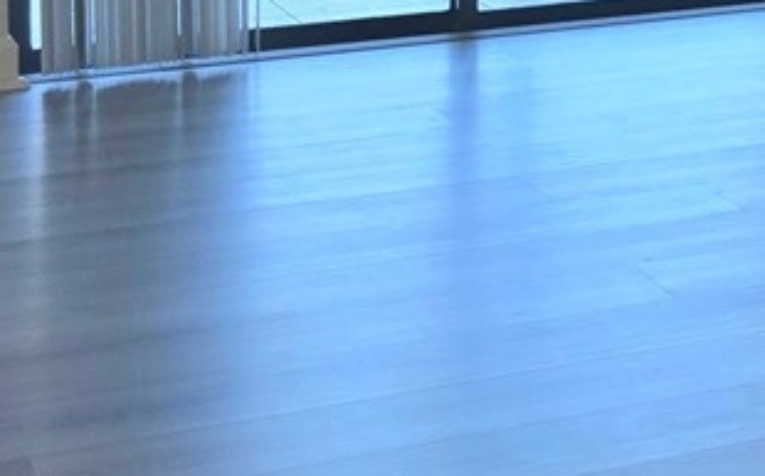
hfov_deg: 13.7
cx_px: 1594
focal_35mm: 126
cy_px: -382
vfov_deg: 9.8
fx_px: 2624
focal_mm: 6.3
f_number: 1.7
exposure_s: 1/120
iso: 50
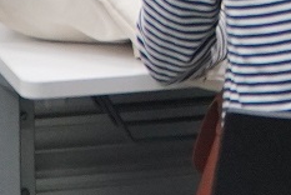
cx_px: 832
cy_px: -394
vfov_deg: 4.7
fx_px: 2268
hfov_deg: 6.7
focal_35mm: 280
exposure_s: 1/160
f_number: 4
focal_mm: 29
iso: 2000
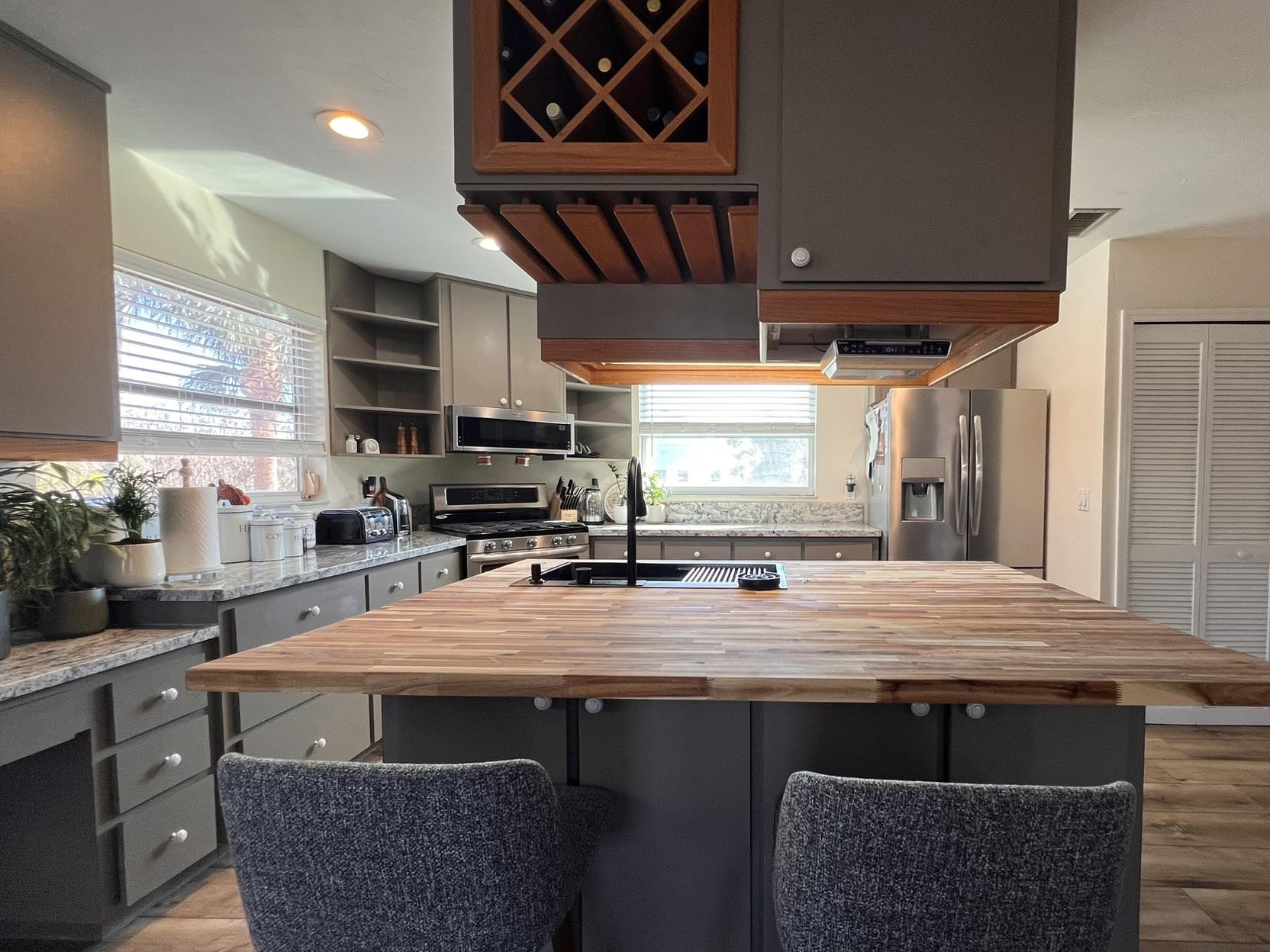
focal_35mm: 16
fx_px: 587
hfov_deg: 93.5
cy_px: 506
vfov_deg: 78.0
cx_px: 746
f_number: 1.8
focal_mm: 1.57
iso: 200
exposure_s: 1/120
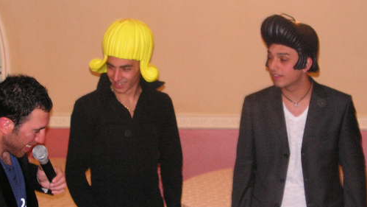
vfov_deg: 16.3
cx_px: 174
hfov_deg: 28.6
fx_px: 720
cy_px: 65
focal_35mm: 74
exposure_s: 1/60
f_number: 3.2
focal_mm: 8.9
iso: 200
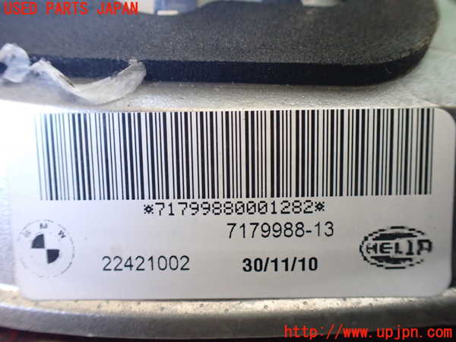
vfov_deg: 46.8
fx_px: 395
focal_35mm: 30
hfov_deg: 60.0
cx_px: 228
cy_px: 171
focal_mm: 5.4
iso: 800
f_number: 2.3
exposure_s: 1/60
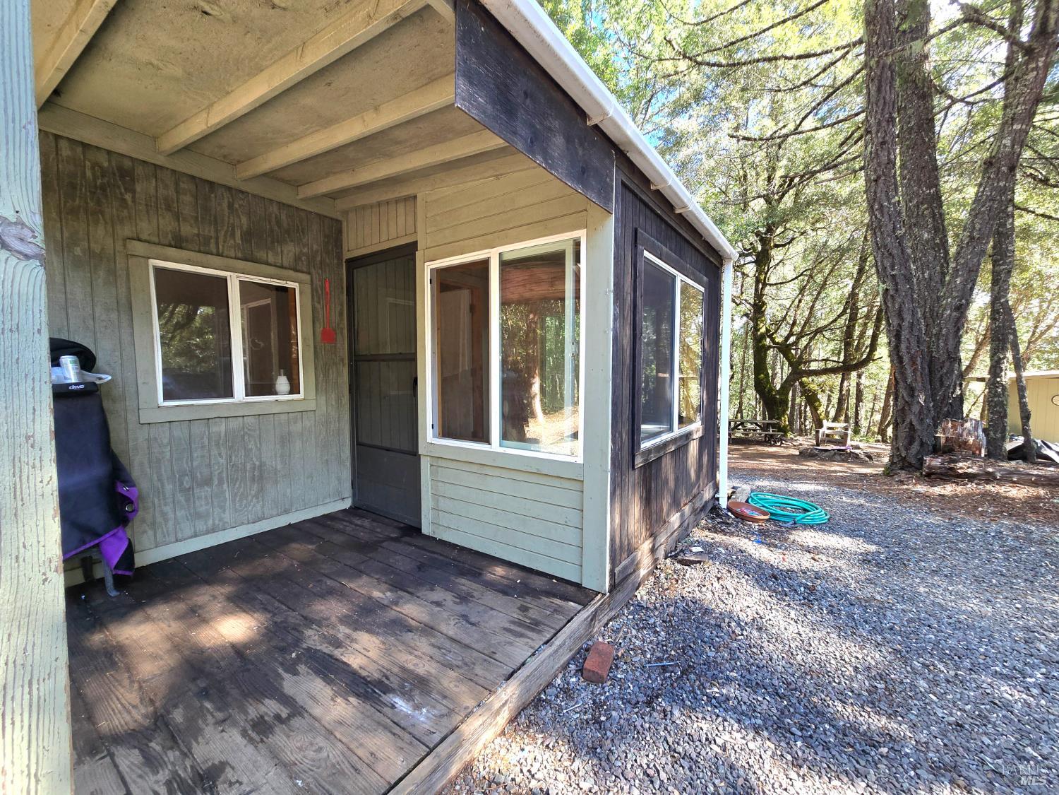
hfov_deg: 106.2
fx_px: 398
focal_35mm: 13
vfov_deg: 89.9
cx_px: 530
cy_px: 398
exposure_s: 1/120
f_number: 2.2
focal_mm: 2.2
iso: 80
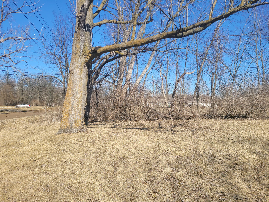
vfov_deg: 53.1
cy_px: 101
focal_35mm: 26
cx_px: 134
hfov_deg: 67.3
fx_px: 202
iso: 40
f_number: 1.8
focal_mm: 5.4
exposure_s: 1/1915
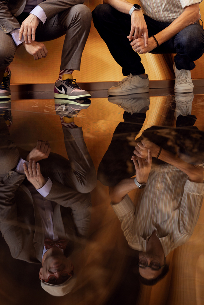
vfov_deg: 15.1
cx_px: 100
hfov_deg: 10.2
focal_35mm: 135
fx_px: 1147
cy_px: 67
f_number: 2.8
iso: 640
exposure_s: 1/200
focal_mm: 86
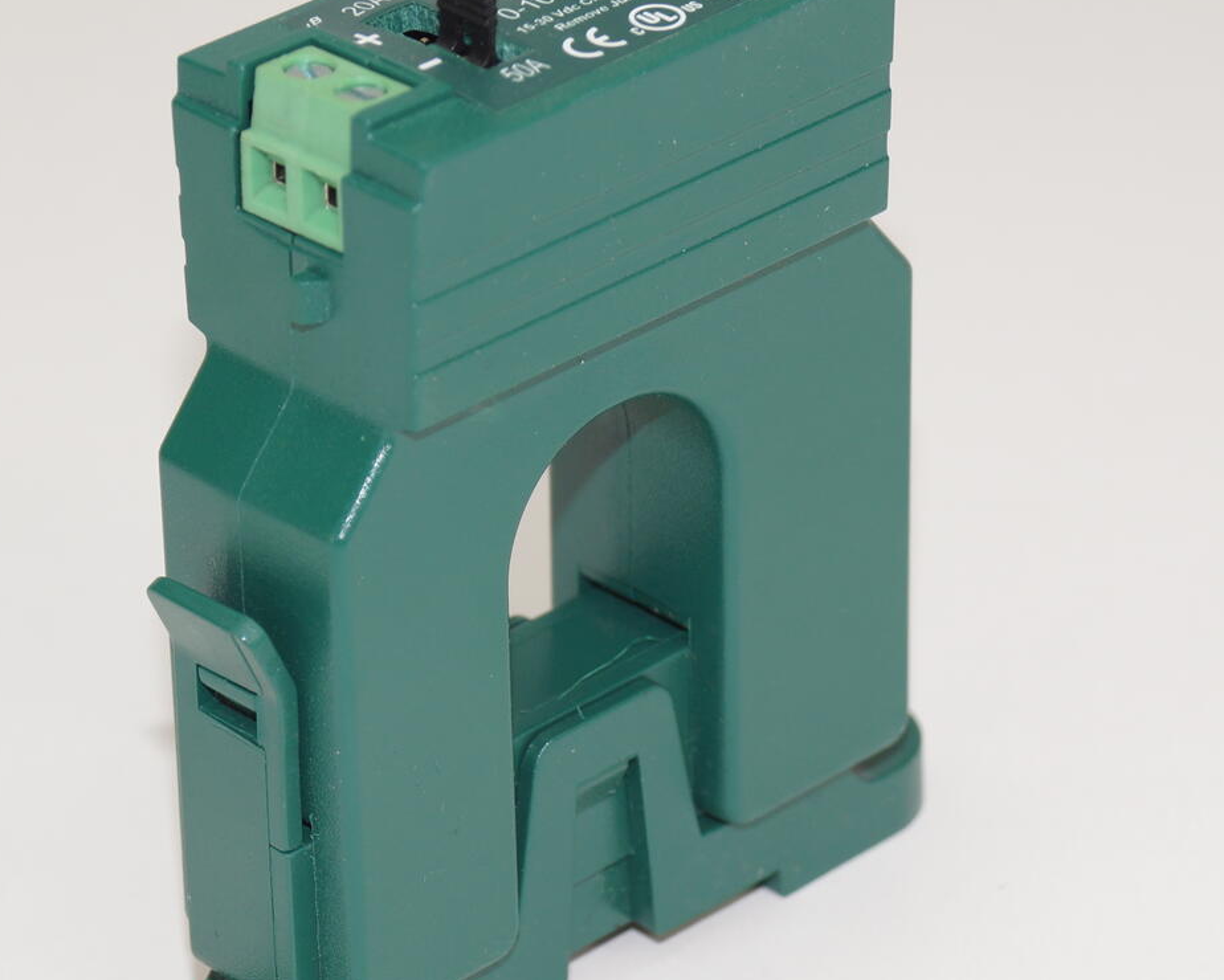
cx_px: 507
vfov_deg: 9.7
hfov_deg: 12.0
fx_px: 5799
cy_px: 528
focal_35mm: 160
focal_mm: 50
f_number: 7.1
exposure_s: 1/125
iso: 100
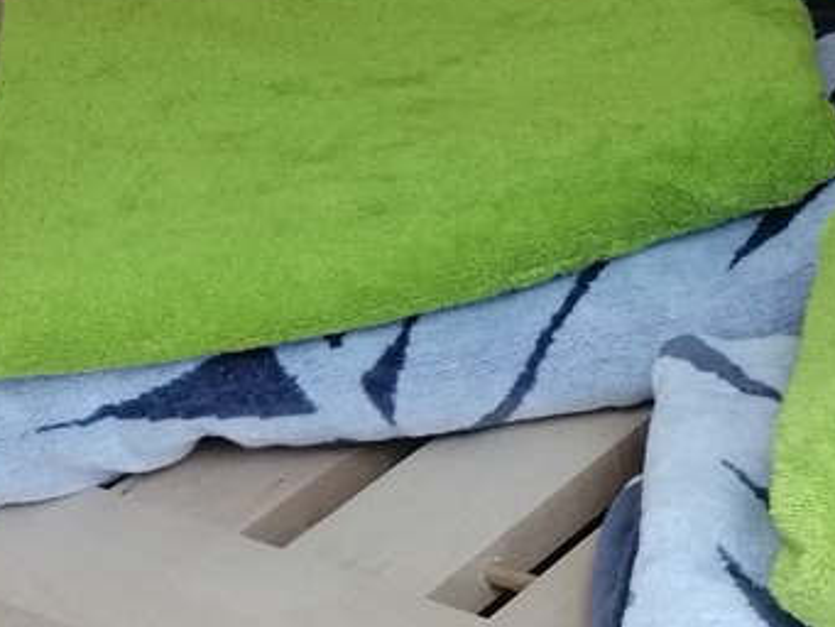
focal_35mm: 95
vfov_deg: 15.2
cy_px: -32
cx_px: 926
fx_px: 2292
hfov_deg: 19.7
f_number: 1.8
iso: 64
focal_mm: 3.95
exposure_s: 1/100
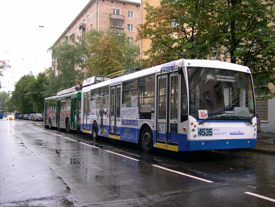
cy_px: 104
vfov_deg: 37.7
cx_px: 138
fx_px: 302
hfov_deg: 49.0
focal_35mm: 38
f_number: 2.8
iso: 100
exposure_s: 1/51.3
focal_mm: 8
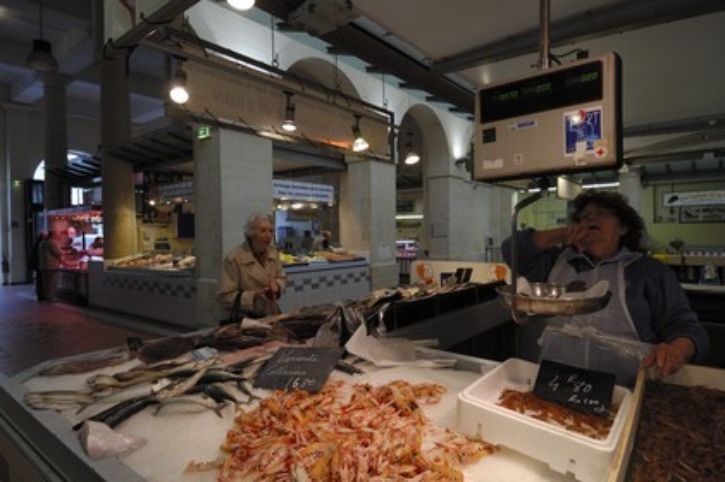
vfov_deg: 59.4
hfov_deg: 81.2
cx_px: 362
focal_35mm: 21
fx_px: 423
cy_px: 241
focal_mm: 14
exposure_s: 1/10
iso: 100
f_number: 6.3
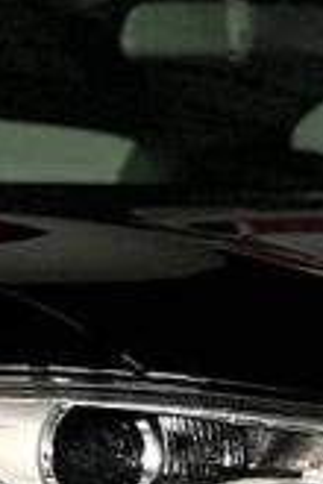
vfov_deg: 5.3
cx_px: 581
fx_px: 5221
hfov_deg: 3.5
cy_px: 337
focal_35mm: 388
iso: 200
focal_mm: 9
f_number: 2.8
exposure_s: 1/121
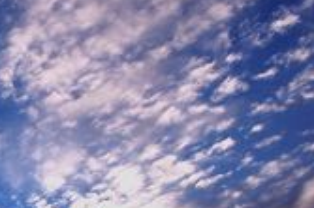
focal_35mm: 92
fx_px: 800
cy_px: 278
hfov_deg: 18.7
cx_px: -201
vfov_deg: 14.2
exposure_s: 1/90
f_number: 22
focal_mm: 17
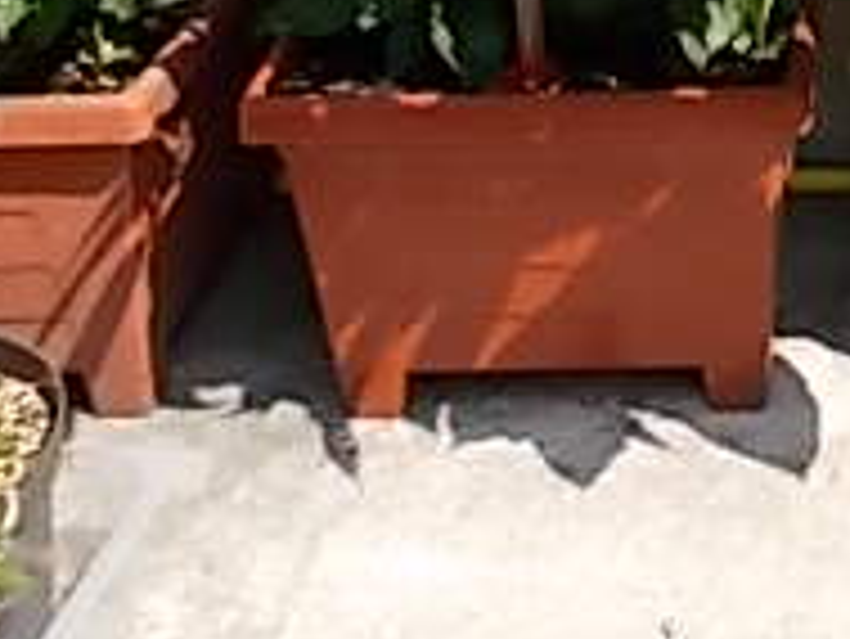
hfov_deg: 21.3
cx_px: 904
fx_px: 2162
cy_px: -252
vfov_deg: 15.7
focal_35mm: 88
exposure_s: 1/500
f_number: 3.2
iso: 80
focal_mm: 4.6
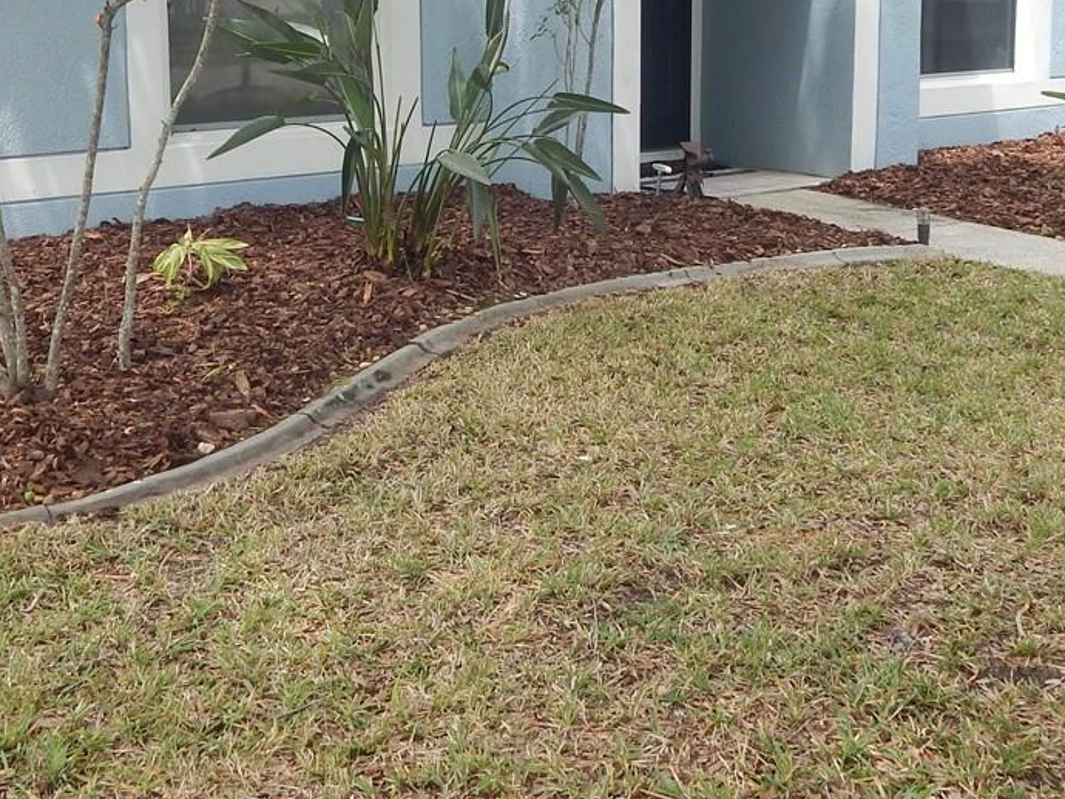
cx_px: 505
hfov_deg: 37.5
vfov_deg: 28.1
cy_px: 190
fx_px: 1570
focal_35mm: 51
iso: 125
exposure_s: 1/400
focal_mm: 4
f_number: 3
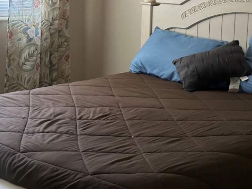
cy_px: 50
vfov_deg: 17.3
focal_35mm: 85
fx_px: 619
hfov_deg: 23.0
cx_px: 94
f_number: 1.78
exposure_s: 1/40
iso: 200
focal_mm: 6.86
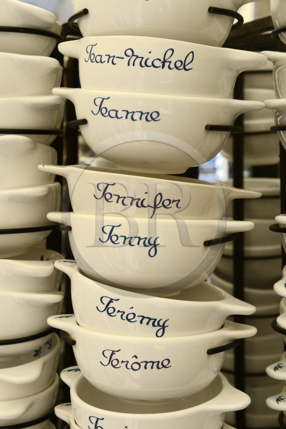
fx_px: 716
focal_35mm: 60
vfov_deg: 33.4
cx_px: 143
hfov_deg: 22.6
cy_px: 214
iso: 200
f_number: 9
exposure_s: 1/200
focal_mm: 60
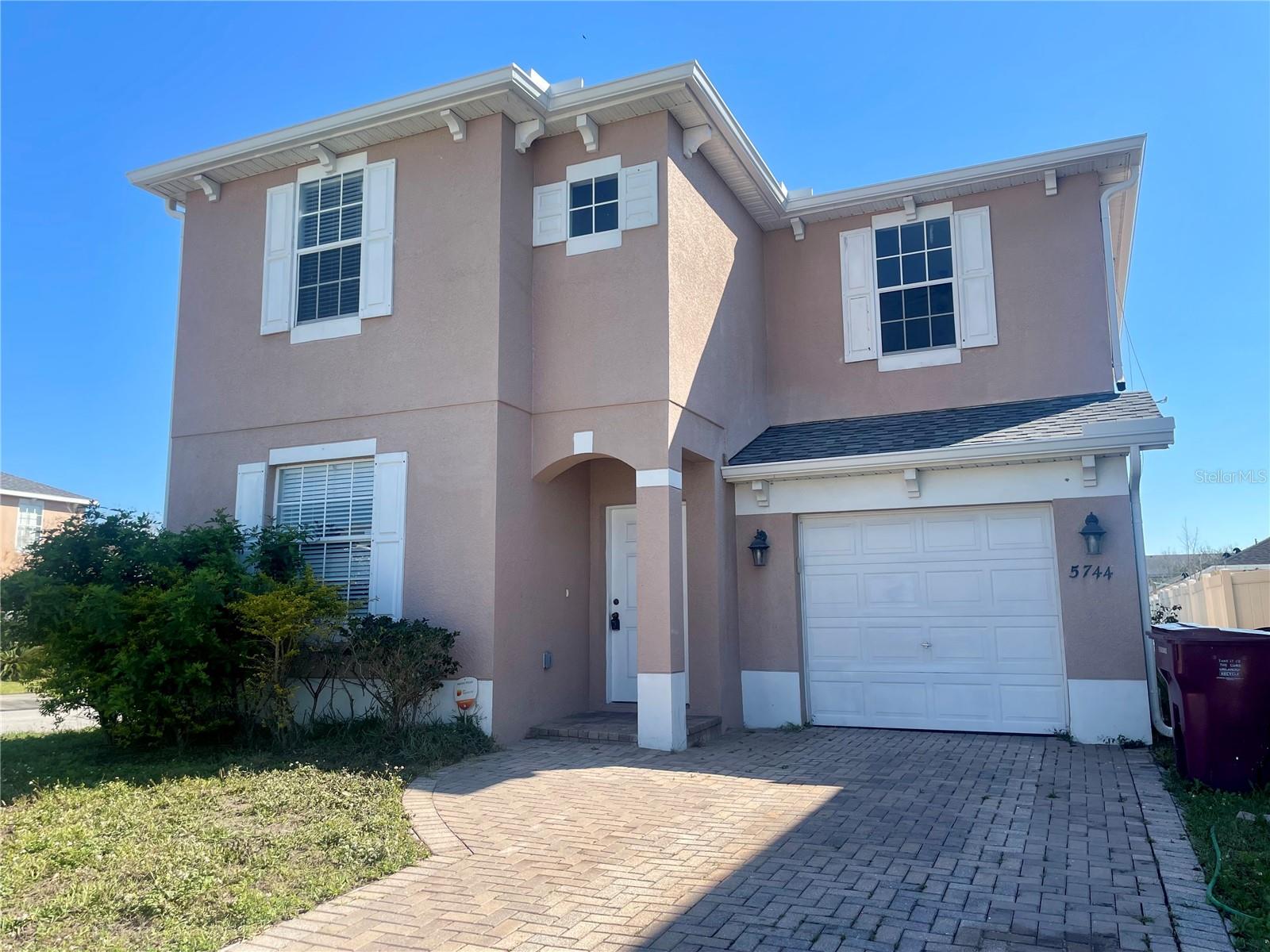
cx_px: 635
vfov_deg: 53.1
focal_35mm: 26
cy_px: 476
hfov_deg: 67.3
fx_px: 954
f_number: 1.6
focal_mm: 4.2
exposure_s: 1/2053
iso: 32
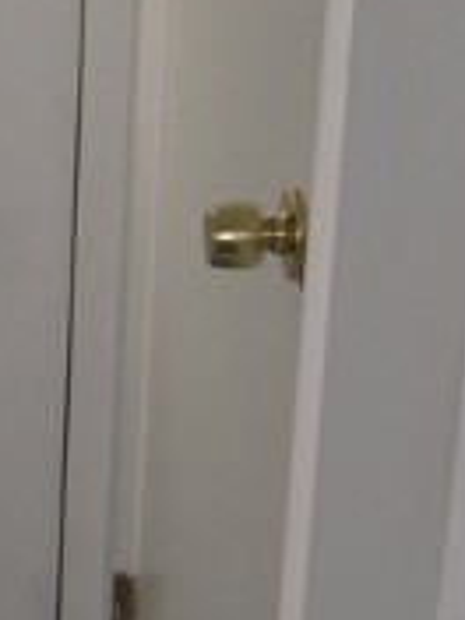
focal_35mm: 153
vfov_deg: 12.9
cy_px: 461
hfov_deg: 9.2
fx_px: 2740
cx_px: -409
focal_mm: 7.4
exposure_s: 1/40
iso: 100
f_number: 3.2
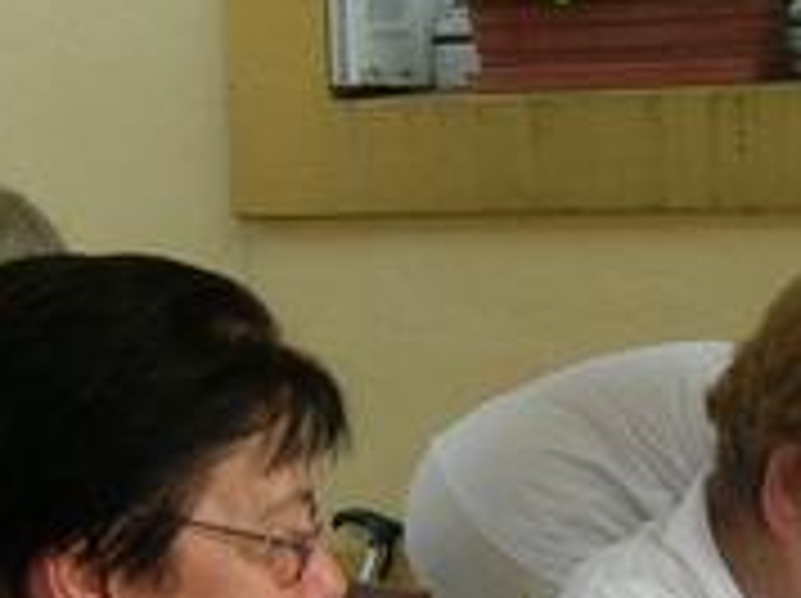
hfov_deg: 15.0
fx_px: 2912
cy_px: 845
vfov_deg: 11.3
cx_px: 1022
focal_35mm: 126
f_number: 2.8
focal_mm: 5.8
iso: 50
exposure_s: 1/160
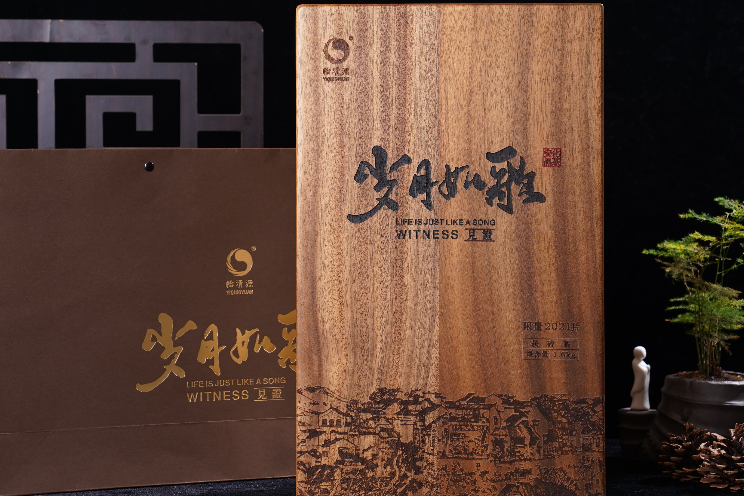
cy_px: 159
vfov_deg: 12.9
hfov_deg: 19.3
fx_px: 2191
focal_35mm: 106
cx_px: 344
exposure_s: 1/125
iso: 250
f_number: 5.6
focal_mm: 70
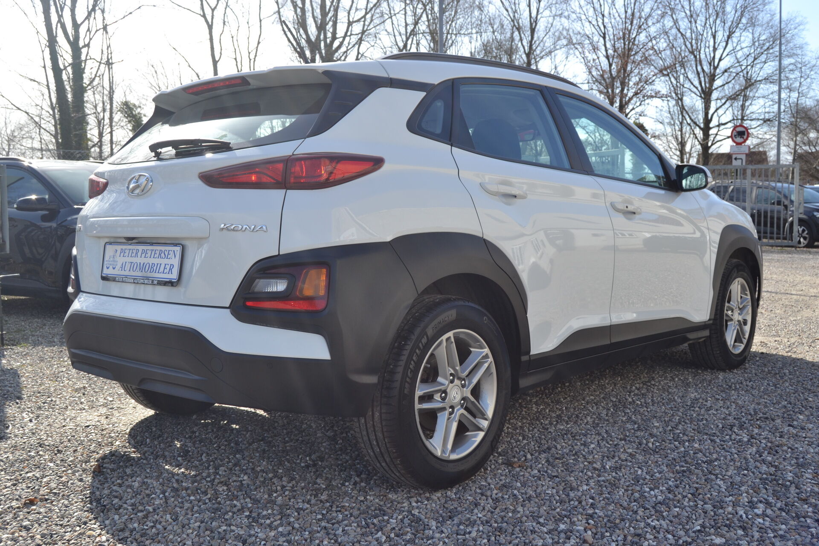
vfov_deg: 38.4
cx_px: 410
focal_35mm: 34
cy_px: 273
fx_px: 785
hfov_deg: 55.1
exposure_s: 1/200
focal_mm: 23
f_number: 7.1
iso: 100
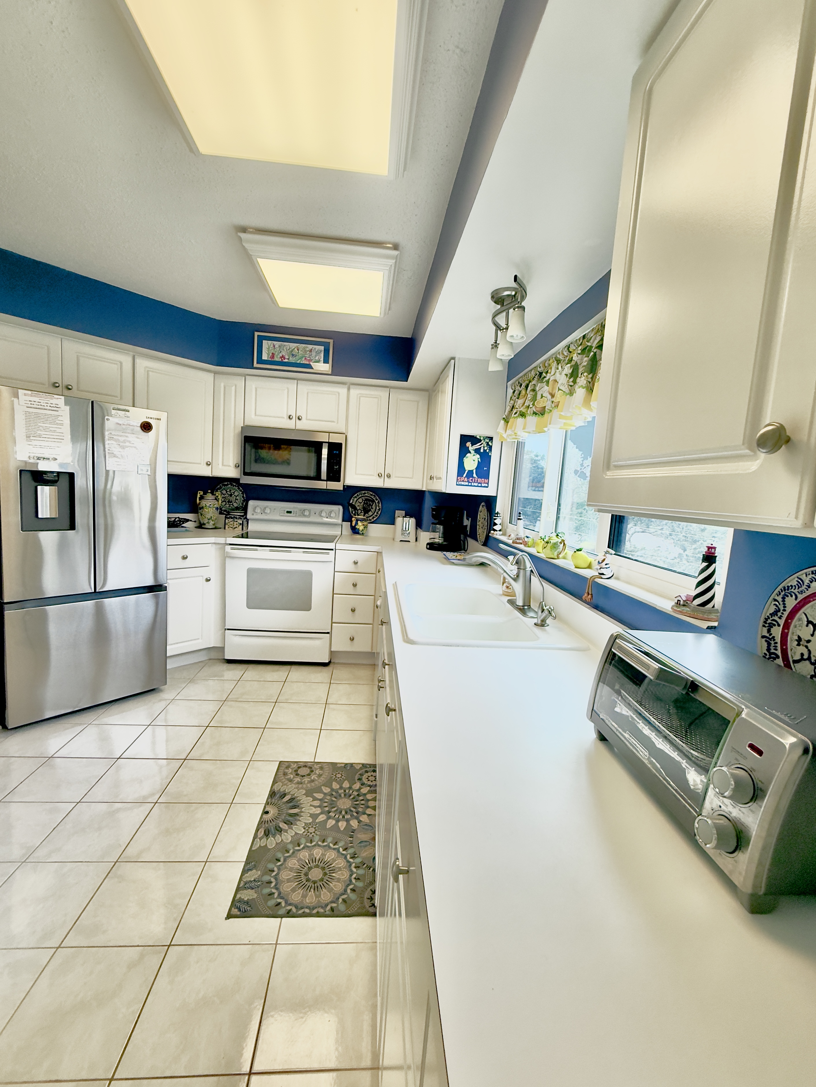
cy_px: 544
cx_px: 408
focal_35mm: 14
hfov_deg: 85.7
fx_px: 440
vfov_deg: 102.1
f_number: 2.2
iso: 80
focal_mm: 2.22
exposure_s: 1/120
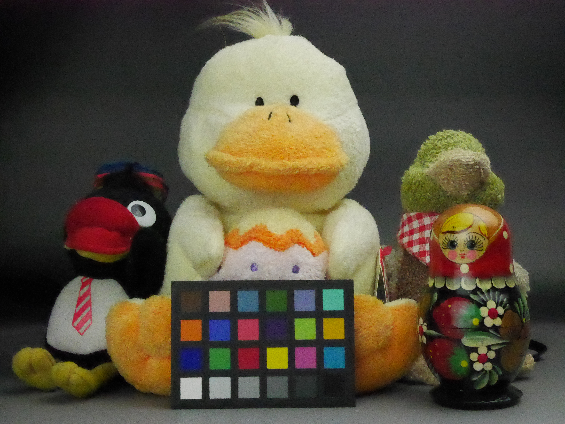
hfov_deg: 36.8
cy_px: 212
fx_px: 849
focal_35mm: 52
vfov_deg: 28.1
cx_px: 282
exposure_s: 1/4000
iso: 25600
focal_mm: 26
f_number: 11
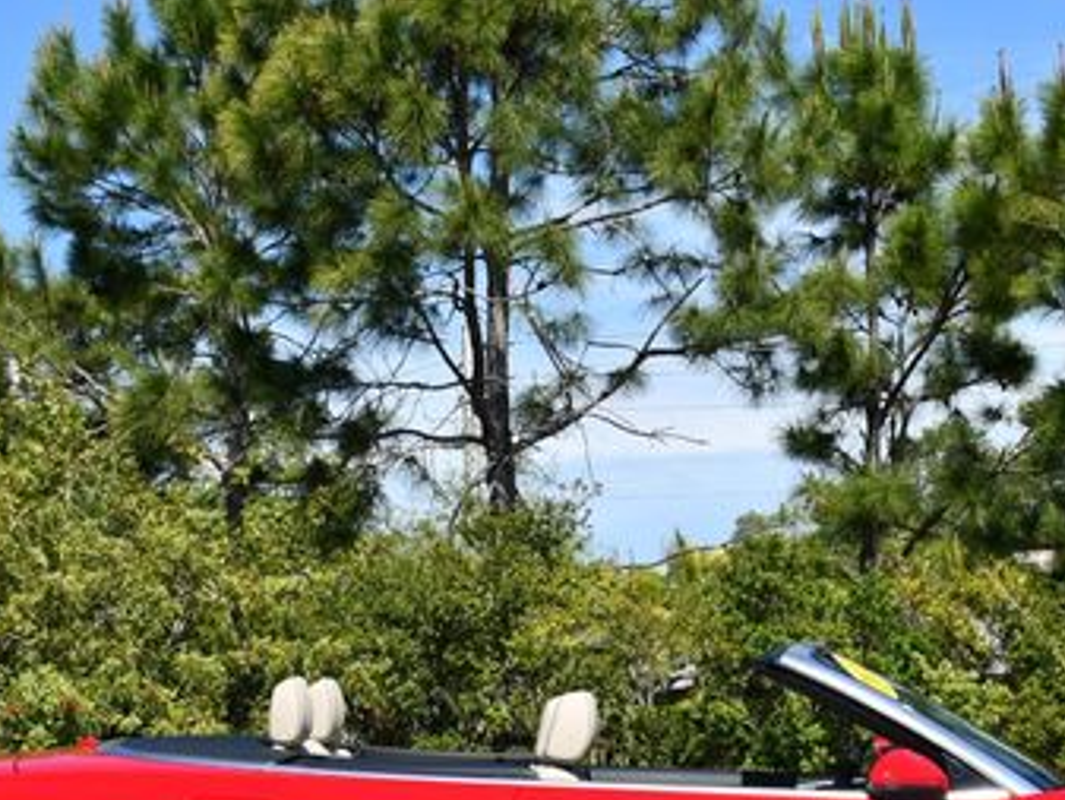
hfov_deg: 20.6
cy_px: 623
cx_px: 714
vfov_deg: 15.5
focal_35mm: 95
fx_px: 2924
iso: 100
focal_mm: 26
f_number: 8
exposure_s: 1/250
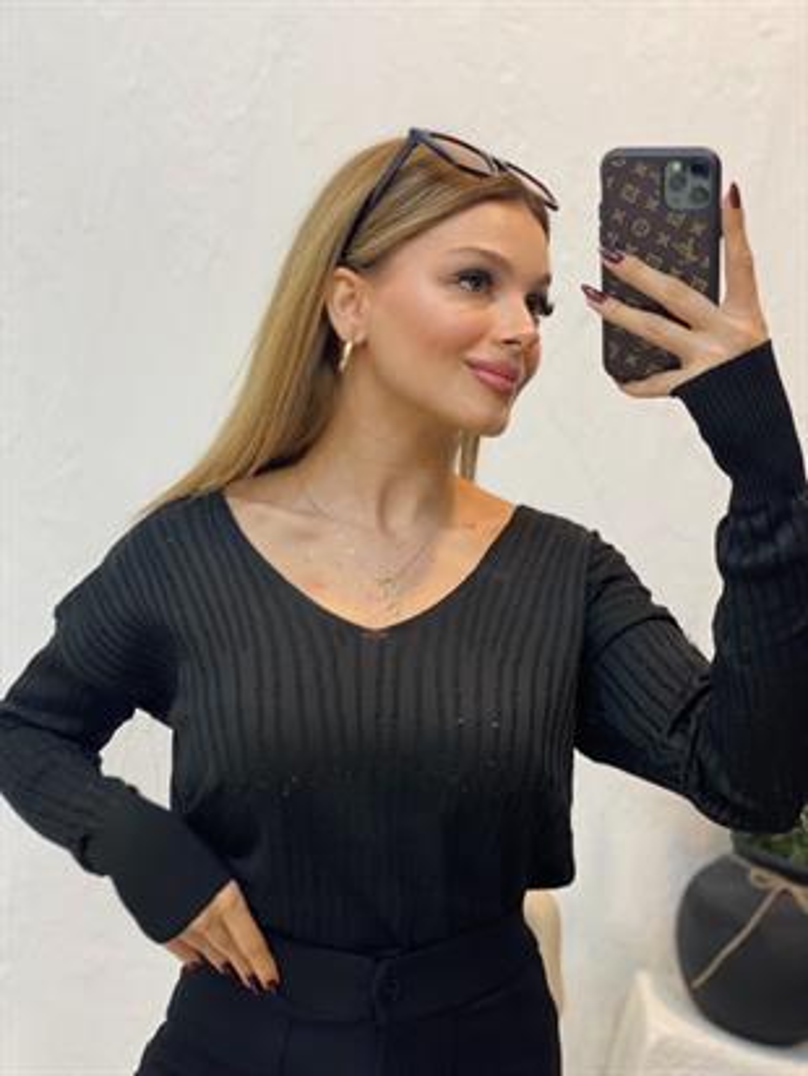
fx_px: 1618
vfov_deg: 36.8
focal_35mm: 52
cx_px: 404
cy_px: 538
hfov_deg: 28.0
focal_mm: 6
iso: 100
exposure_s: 1/100
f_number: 2
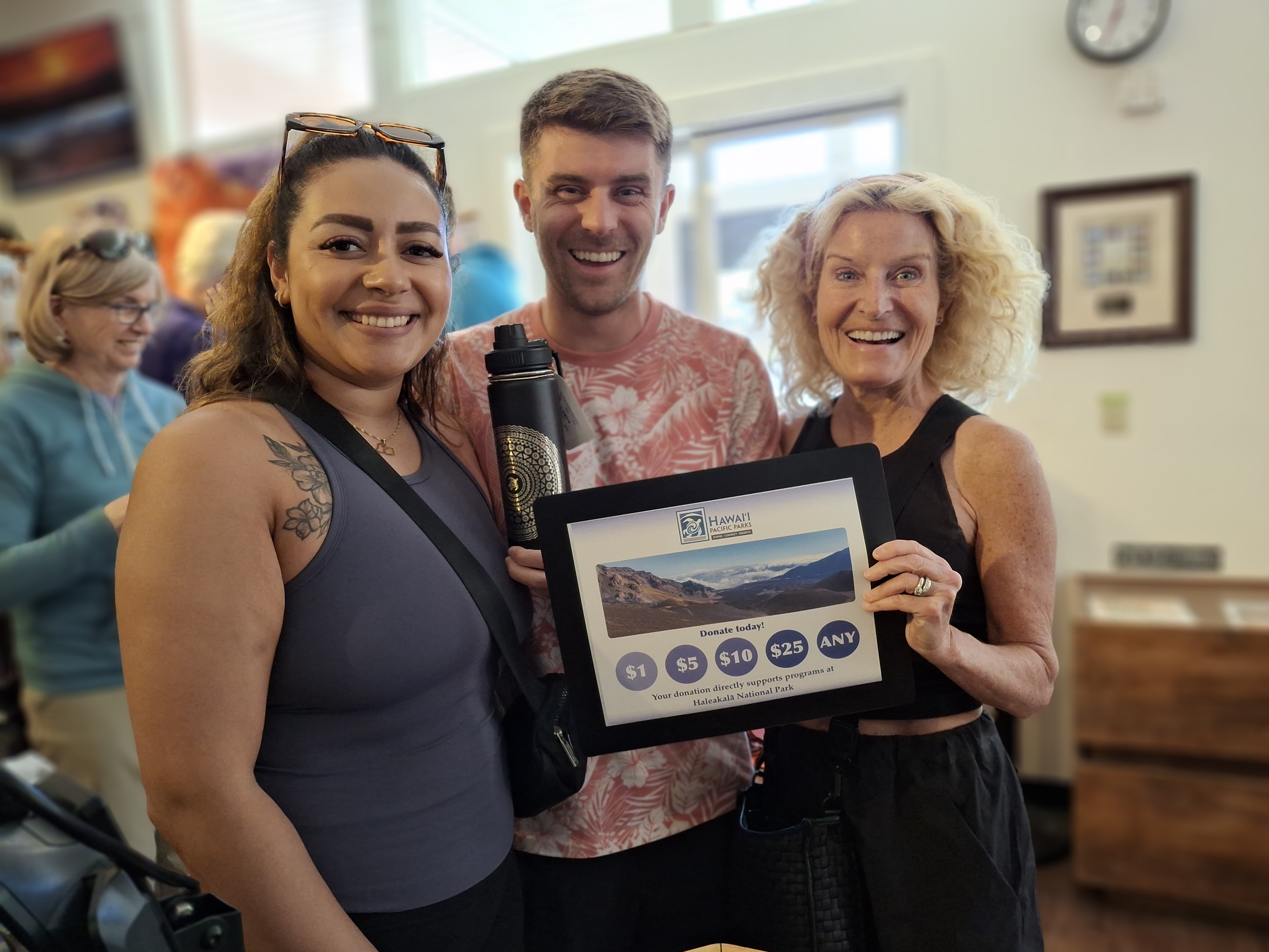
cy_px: 476
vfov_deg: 54.9
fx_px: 916
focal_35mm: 25
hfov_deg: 69.4
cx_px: 634
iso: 200
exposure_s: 1/60
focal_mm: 4.69
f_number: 1.8
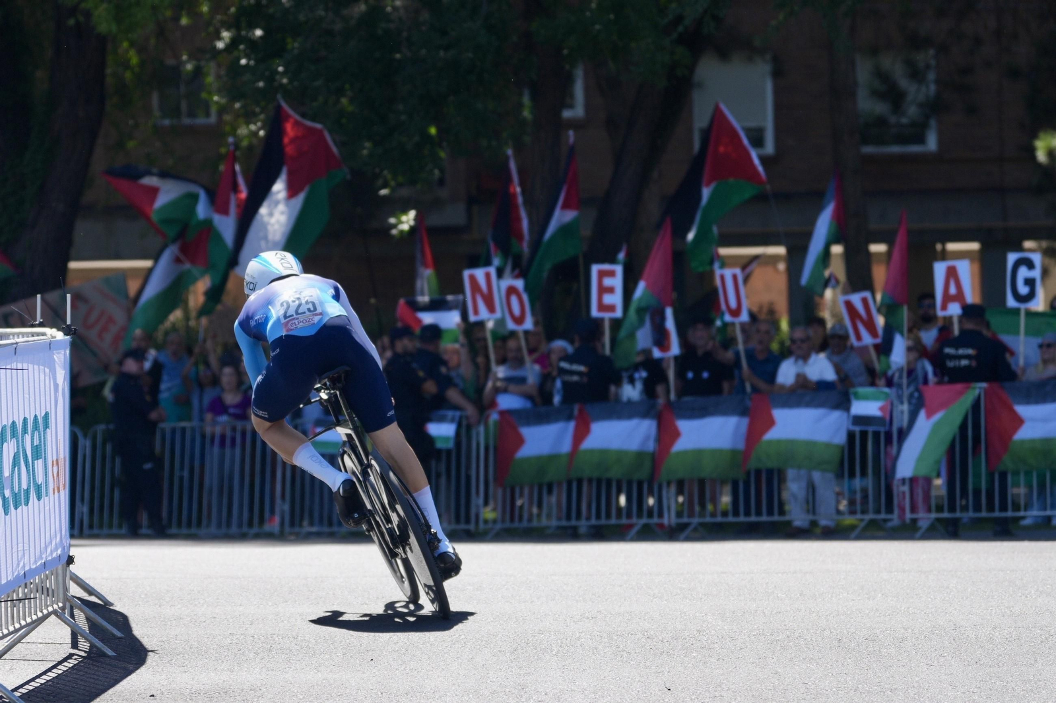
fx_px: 2639
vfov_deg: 15.2
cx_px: 528
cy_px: 352
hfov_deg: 22.6
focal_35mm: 90
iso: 160
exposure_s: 1/1600
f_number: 2.8
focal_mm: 90
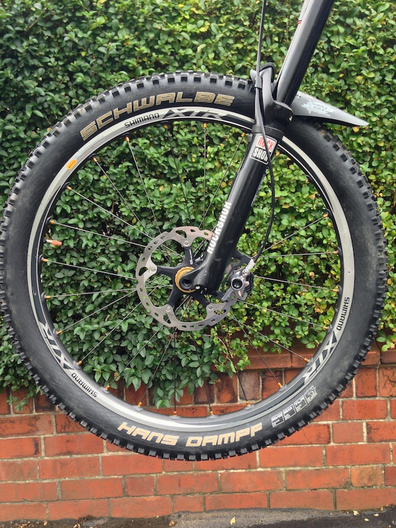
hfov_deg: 42.9
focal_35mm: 33
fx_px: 503
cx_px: 198
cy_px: 264
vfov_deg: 55.4
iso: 64
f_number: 2.4
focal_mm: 4.12
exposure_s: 1/40
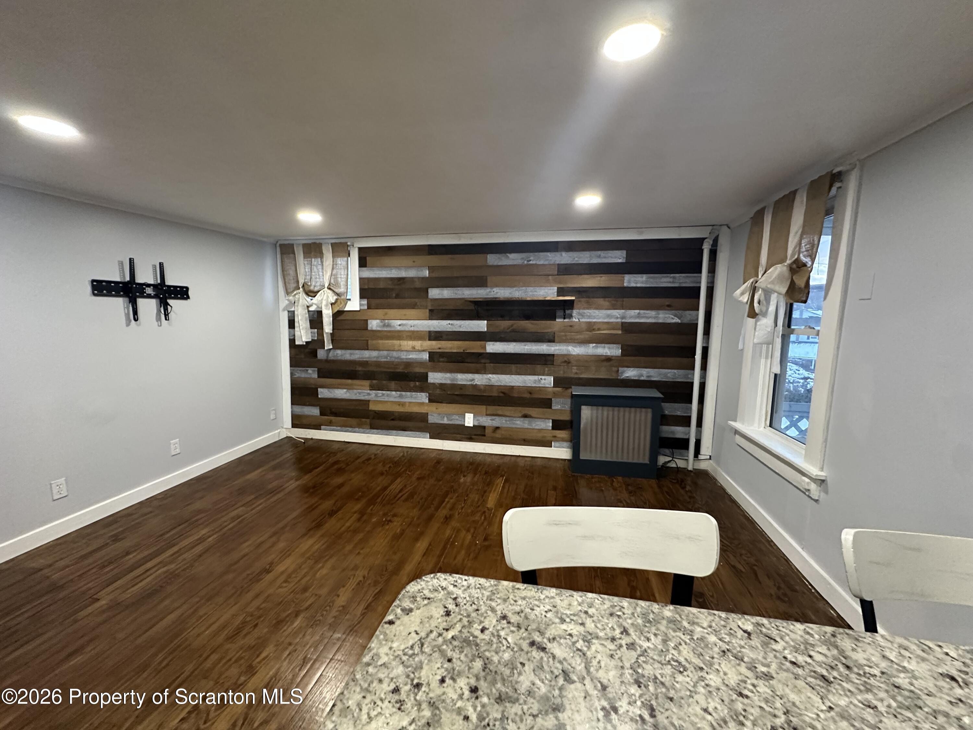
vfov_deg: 85.7
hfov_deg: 102.1
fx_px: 394
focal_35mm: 14
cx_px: 486
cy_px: 365
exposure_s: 1/60
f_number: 2.2
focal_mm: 2.22
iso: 500
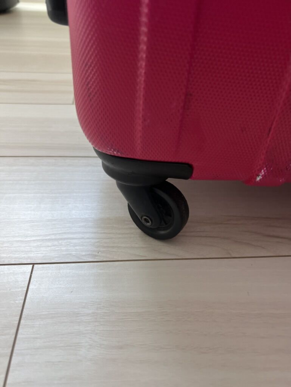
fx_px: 291
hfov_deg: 53.1
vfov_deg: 67.3
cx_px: 146
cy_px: 194
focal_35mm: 26
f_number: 1.5
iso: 125
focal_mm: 5.7
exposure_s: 1/109
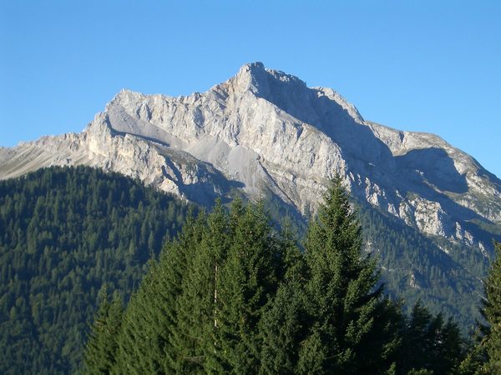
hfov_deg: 26.3
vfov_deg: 19.9
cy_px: 188
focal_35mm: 74
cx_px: 250
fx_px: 1071
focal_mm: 12.2
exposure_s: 1/400
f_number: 3.9
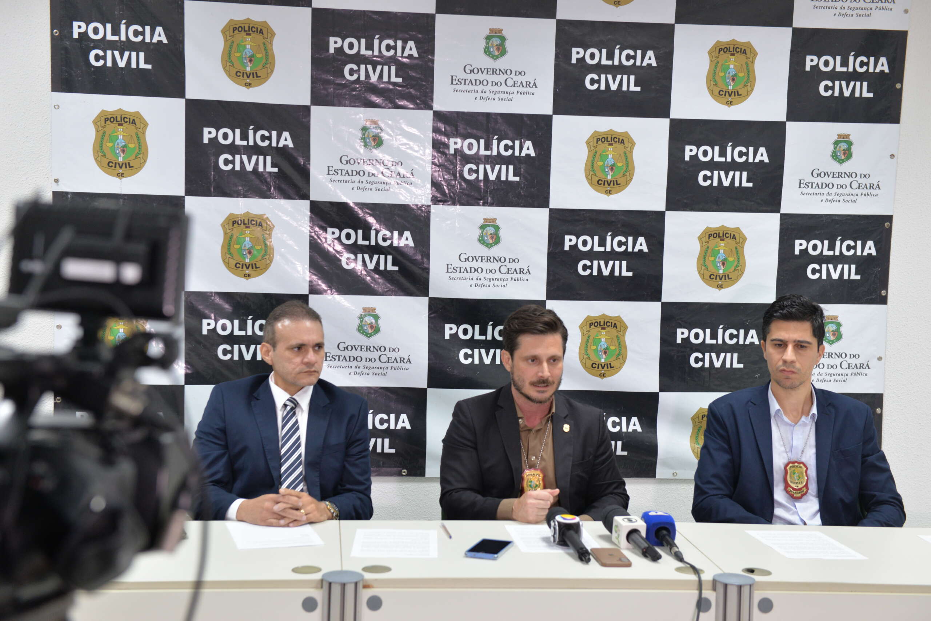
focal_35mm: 52
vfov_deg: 26.0
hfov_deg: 38.2
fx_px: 1345
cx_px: 466
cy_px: 310
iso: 1000
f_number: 4
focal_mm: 52
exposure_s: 1/60
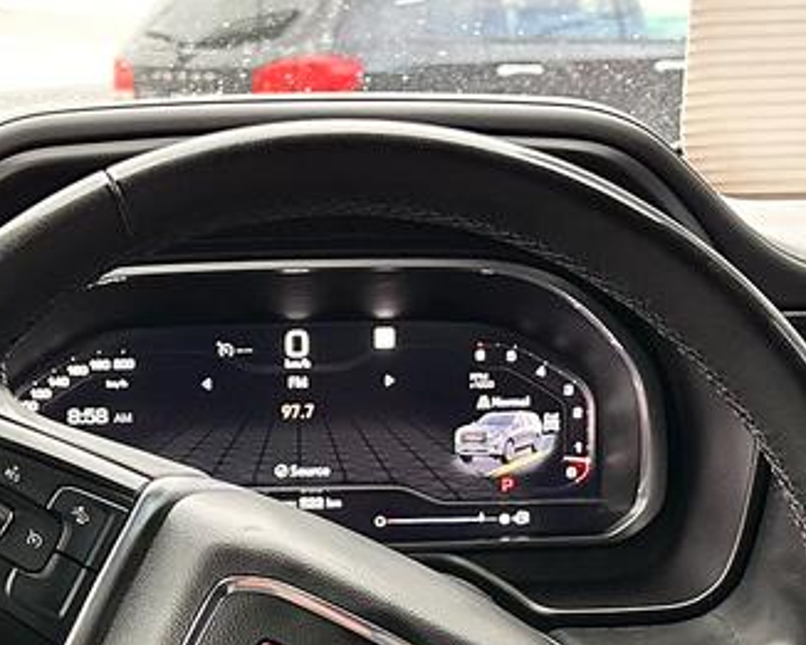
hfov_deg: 20.7
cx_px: 213
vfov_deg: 16.3
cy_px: 667
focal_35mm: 92
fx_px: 2195
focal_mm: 6.86
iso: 200
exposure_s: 1/121
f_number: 1.78
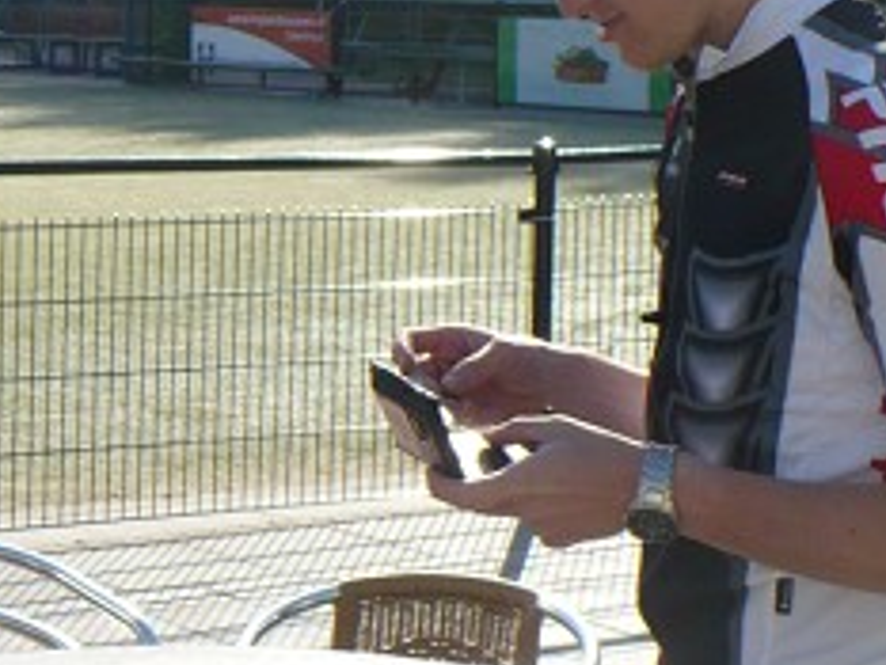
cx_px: -361
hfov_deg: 14.6
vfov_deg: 11.7
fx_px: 3252
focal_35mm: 127
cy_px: 331
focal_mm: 6.1
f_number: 2.8
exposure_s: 1/1000
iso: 100
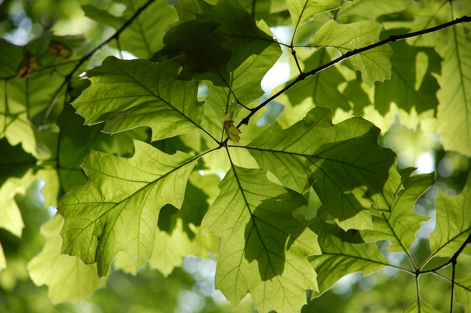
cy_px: 156
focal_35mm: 210
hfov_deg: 9.8
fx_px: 2745
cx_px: 236
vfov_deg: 6.5
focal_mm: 140
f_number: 5
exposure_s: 1/640
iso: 400
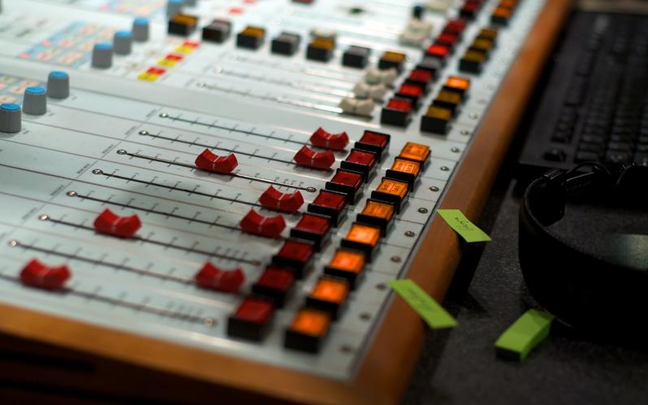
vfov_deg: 16.9
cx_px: 325
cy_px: 209
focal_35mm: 77
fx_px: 1360
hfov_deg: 26.8
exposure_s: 1/160
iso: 400
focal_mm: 50
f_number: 2.8
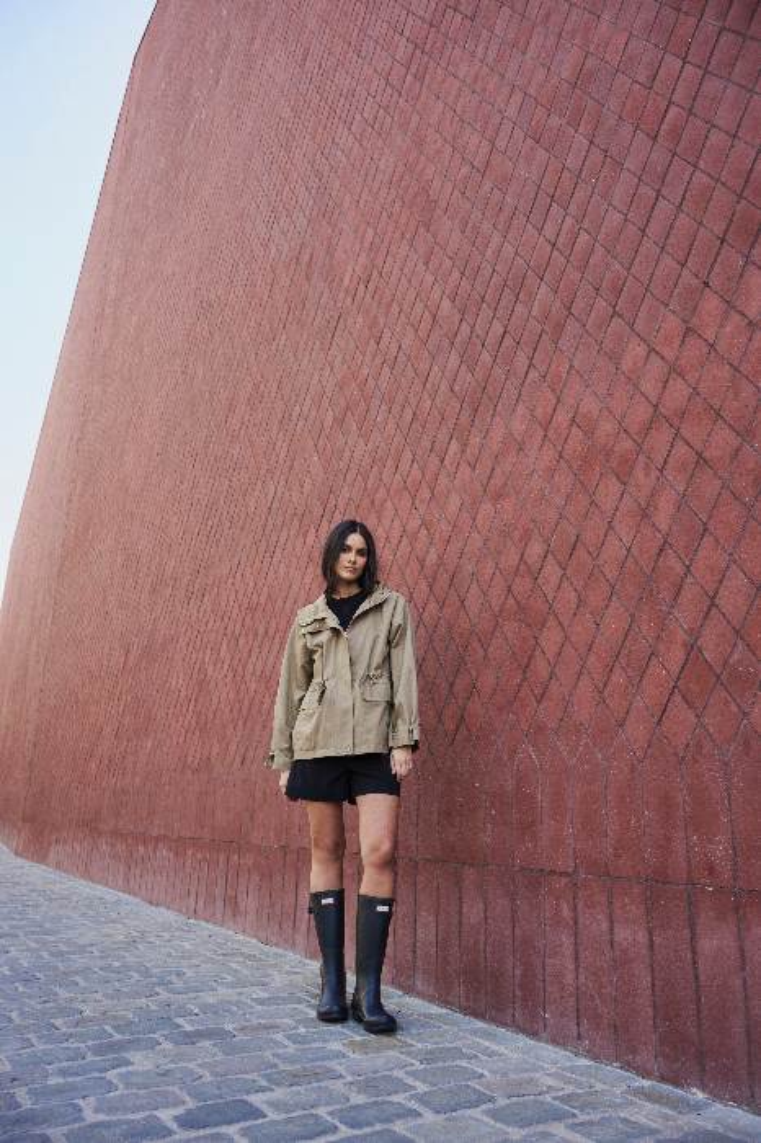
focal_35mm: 26
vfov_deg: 68.4
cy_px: 572
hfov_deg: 48.7
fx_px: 841
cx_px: 380
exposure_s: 1/160
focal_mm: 26.5
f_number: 4.5
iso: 160
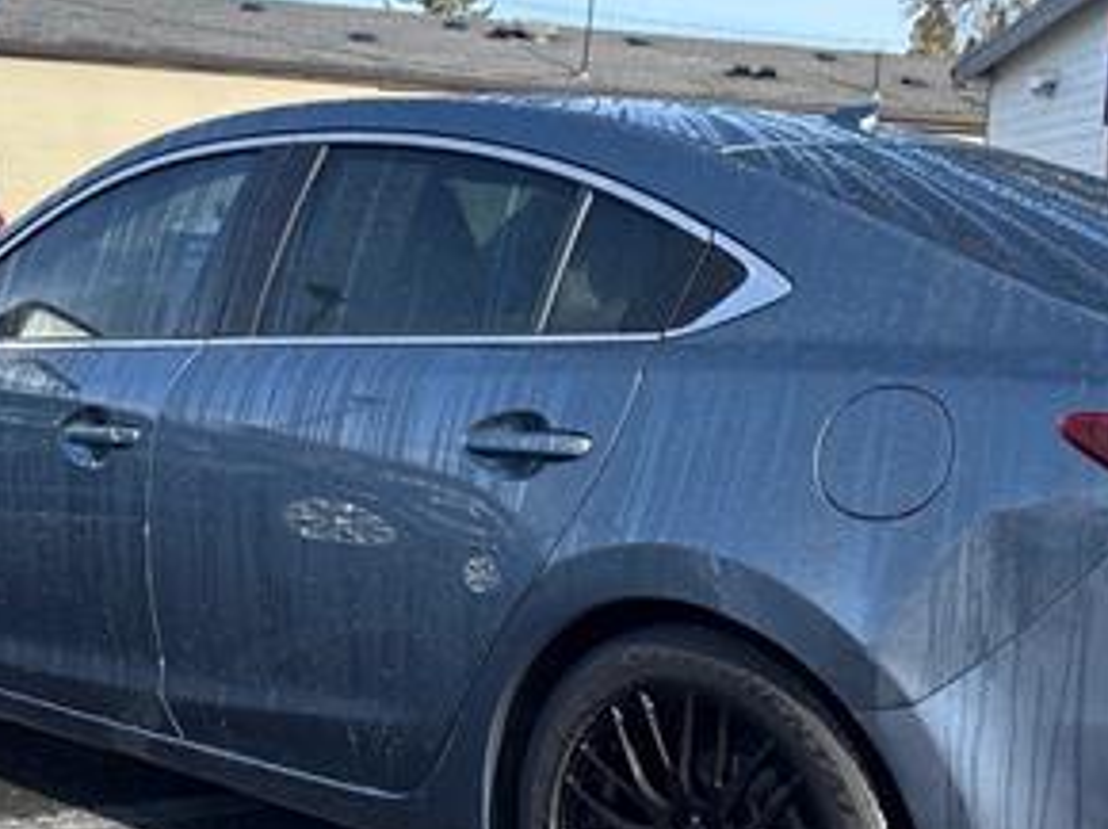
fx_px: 1695
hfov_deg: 35.7
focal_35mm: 53
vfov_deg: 27.3
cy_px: 542
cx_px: 776
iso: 100
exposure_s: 1/1653
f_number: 1.78
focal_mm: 6.76
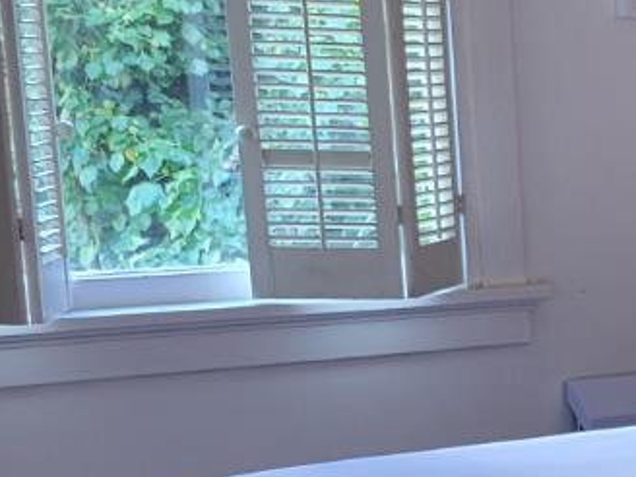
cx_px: 1450
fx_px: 2186
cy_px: 497
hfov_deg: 13.1
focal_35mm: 119
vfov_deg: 12.3
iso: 200
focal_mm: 5.4
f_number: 1.8
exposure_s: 1/60
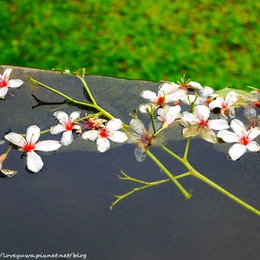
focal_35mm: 100
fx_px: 850
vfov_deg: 17.4
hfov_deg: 17.4
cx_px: 151
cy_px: 130
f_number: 5.6
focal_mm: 42
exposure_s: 1/125
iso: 160
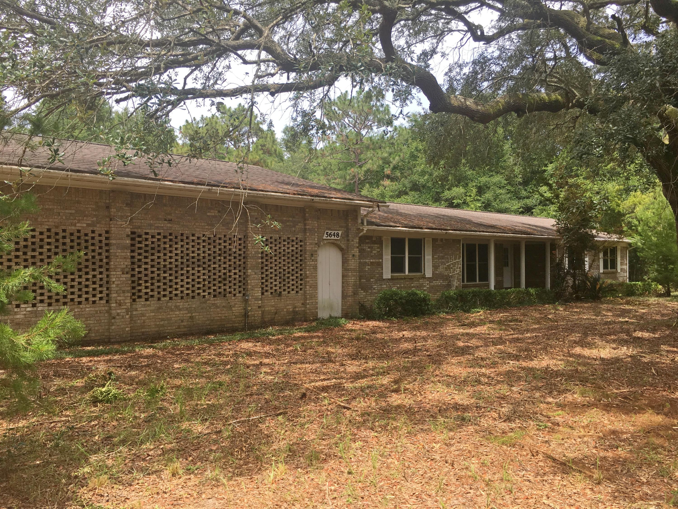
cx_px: 339
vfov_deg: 48.2
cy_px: 254
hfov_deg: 61.7
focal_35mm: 29
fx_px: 568
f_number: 2.2
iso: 25
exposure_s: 1/557
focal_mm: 4.15
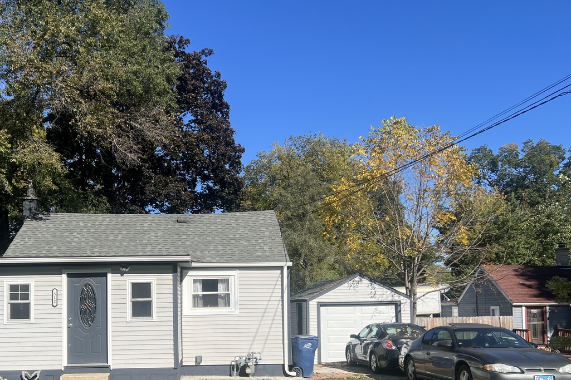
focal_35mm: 38
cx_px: 202
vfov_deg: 34.5
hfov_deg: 50.0
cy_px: 274
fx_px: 603
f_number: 1.5
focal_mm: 5.7
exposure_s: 1/4274
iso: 50
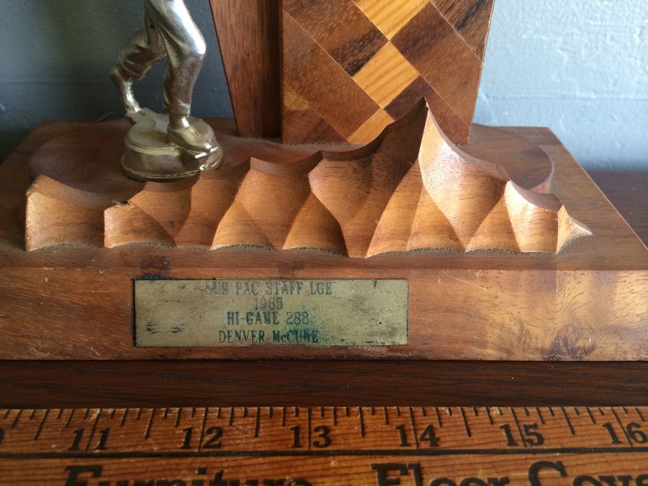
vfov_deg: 46.8
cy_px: 243
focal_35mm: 30
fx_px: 562
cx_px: 324
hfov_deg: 60.0
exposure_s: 1/30
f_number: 2.2
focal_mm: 4.12
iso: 80
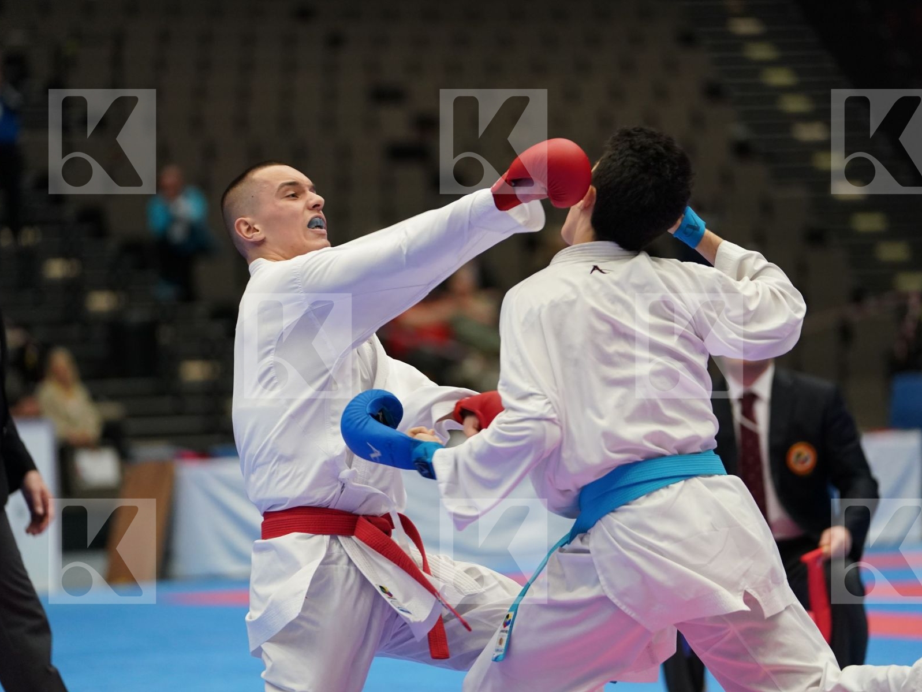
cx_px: 494
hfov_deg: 11.8
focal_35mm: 168
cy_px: 346
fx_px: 4475
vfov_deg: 8.8
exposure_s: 1/1000
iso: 2500
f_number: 2.8
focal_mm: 155
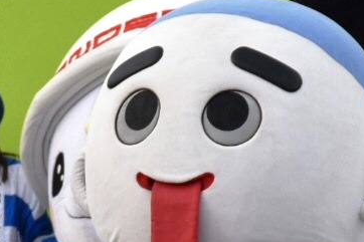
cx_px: -24
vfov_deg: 2.3
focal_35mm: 604
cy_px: 280
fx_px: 6104
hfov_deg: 3.4
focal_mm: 90
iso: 250
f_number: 5.6
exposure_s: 1/250
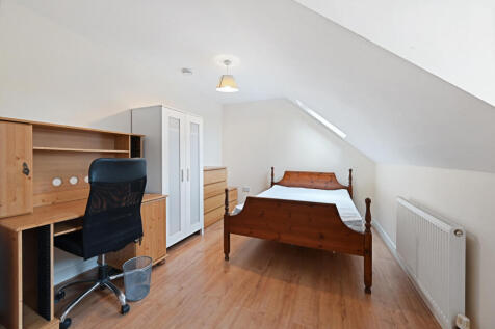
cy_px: 164
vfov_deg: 81.2
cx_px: 248
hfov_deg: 104.3
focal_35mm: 14
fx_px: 192
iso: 2200
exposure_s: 1/50
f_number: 7.1
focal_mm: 14
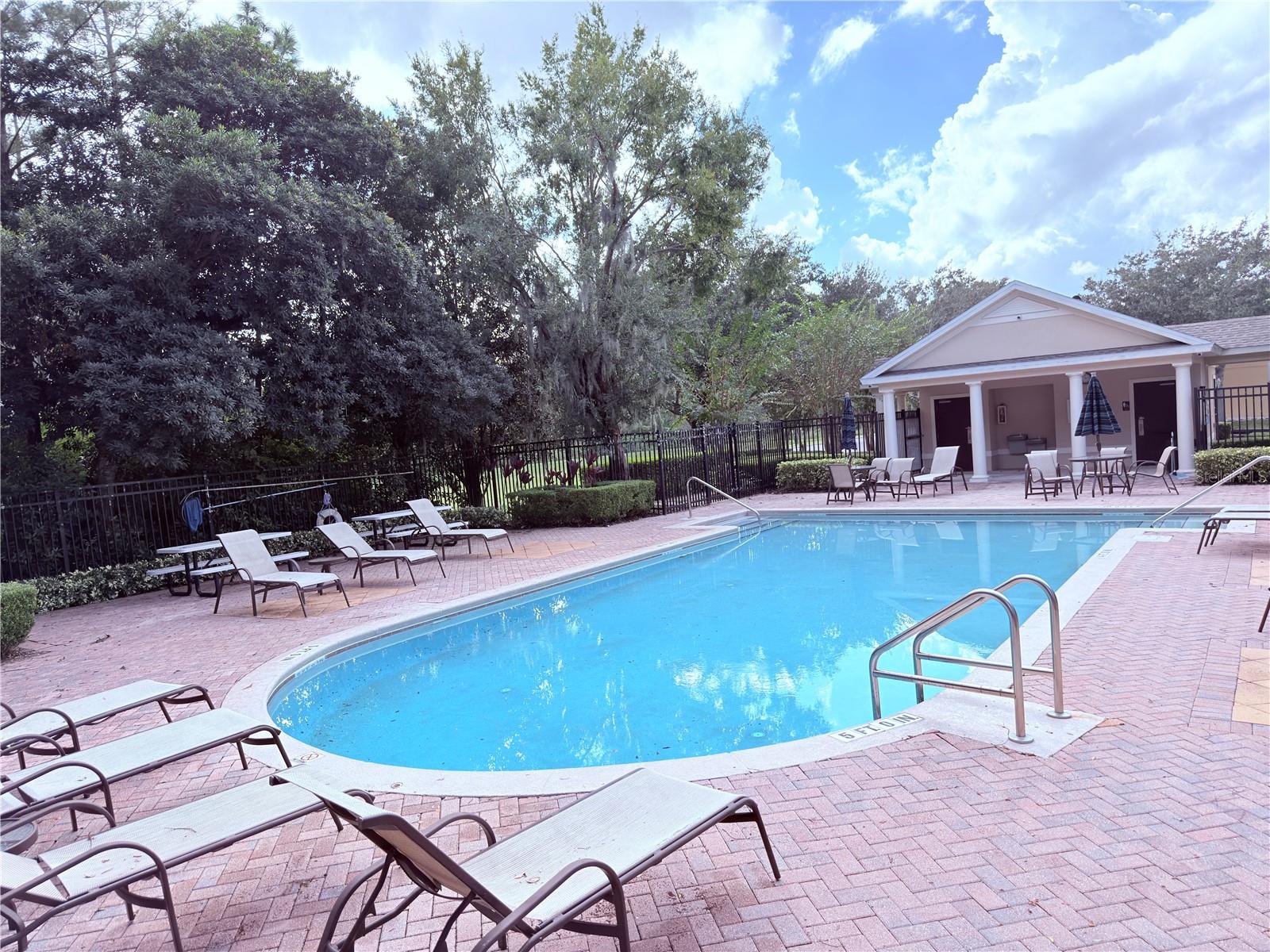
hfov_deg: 71.6
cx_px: 635
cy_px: 476
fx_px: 881
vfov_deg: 56.8
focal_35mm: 24
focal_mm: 6.76
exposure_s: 1/2545
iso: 100
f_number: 1.78
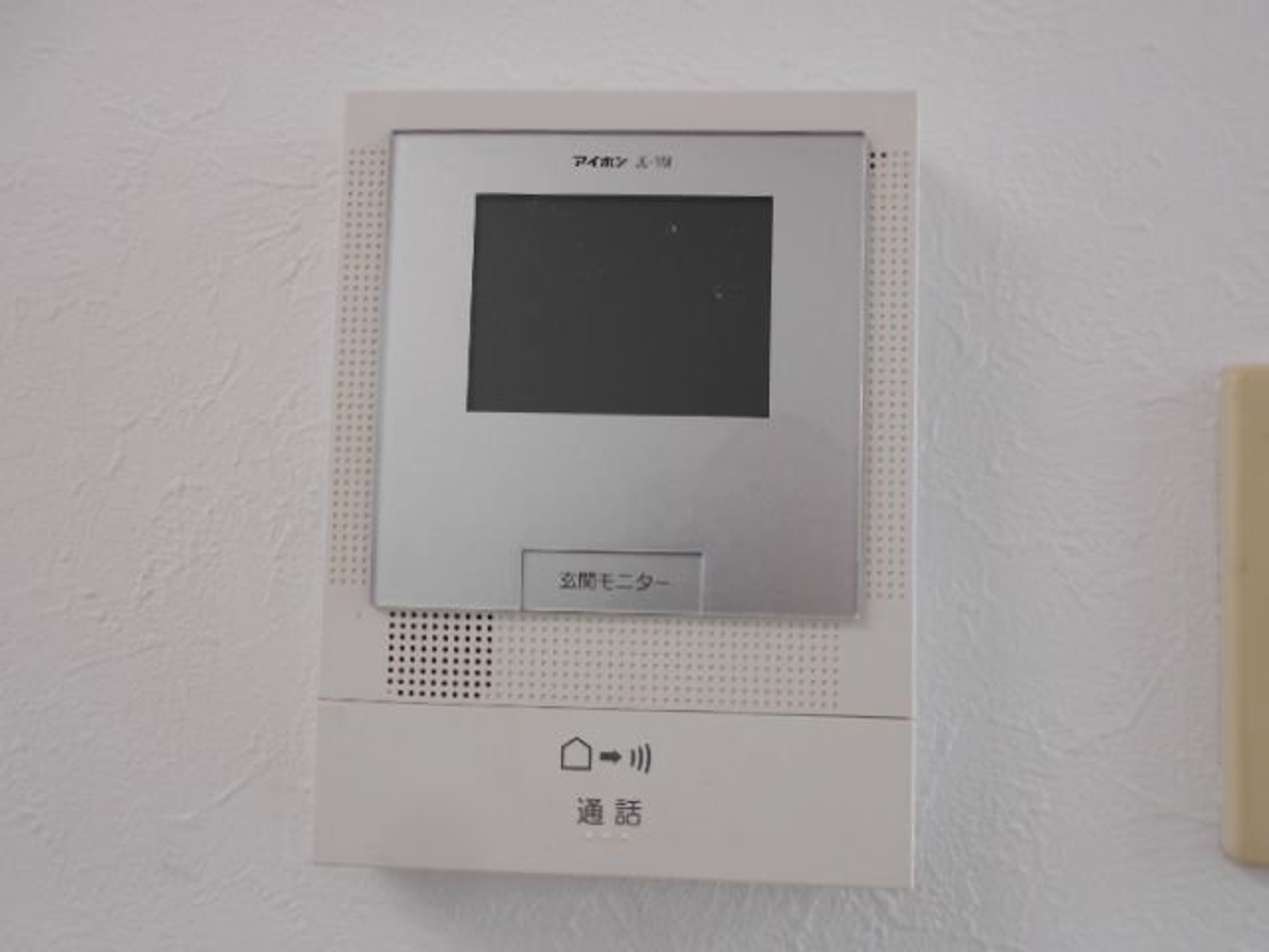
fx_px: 953
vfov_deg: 53.1
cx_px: 634
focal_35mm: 26
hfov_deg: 67.3
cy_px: 476
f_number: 3.2
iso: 160
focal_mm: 4.6
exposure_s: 1/30
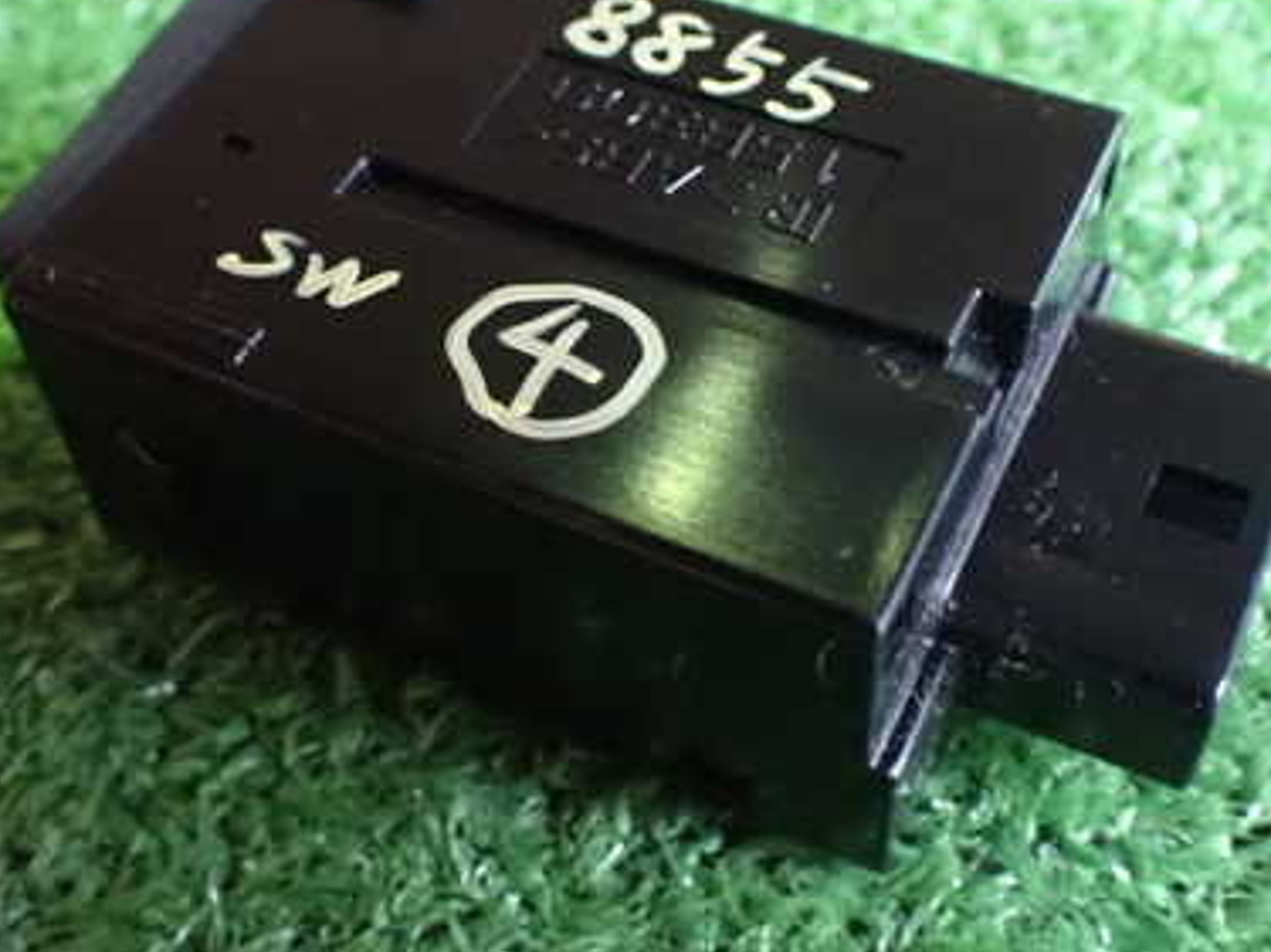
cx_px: 610
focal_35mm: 48
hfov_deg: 39.7
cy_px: 332
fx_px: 1762
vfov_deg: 30.1
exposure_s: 1/25
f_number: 2.3
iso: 1600
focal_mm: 5.4
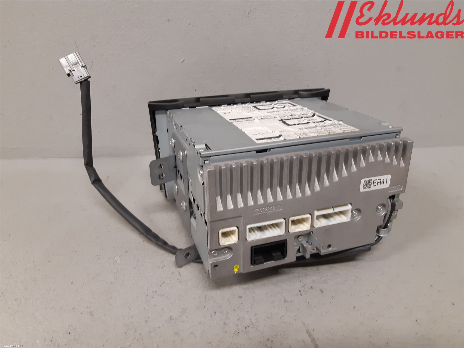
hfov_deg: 67.3
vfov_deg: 53.1
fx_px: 349
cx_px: 232
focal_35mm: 26
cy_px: 174
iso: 160
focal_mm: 3.93
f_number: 1.7
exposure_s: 1/50
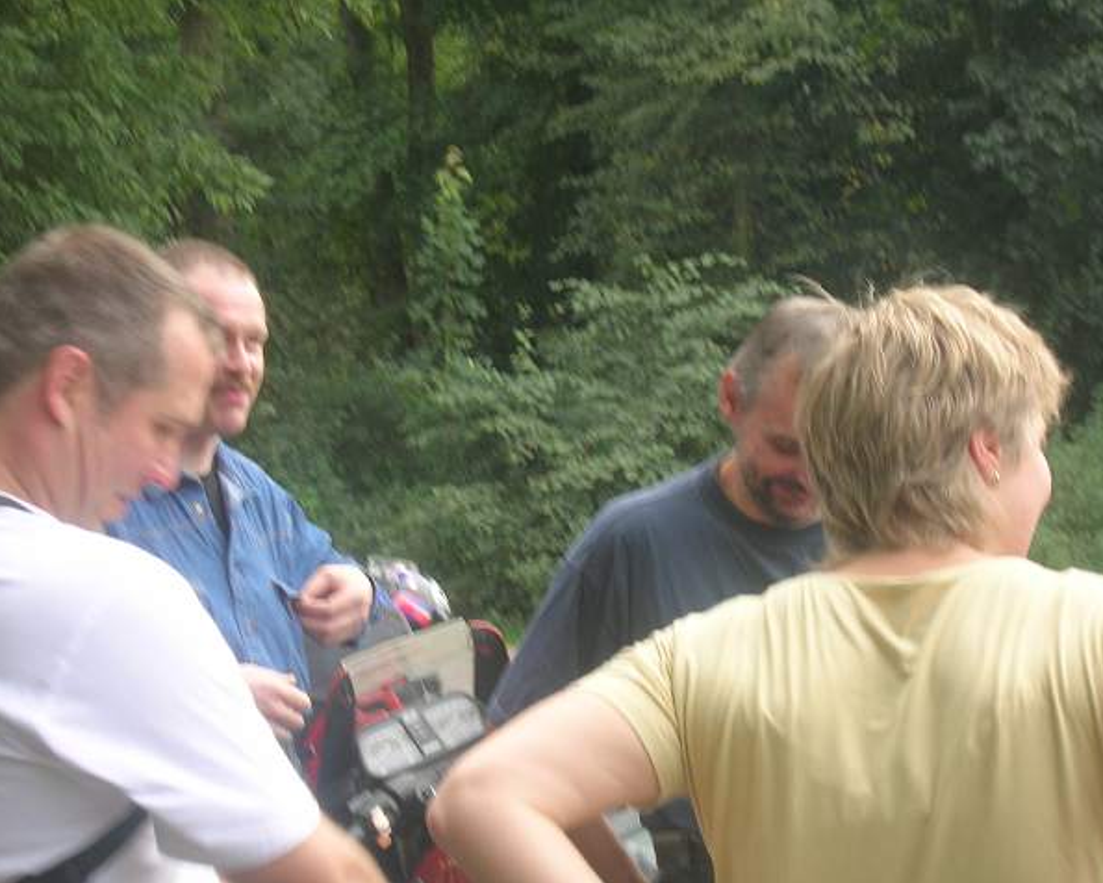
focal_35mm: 104
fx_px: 3395
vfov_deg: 14.8
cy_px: 442
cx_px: 554
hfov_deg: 18.5
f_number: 4.8
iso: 50
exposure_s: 1/36
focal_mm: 16.4
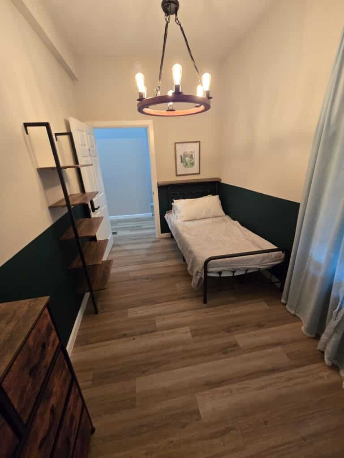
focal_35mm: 13
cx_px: 172
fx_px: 172
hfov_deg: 89.9
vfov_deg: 106.2
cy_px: 229
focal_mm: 2.2
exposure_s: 1/60
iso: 400
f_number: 2.2
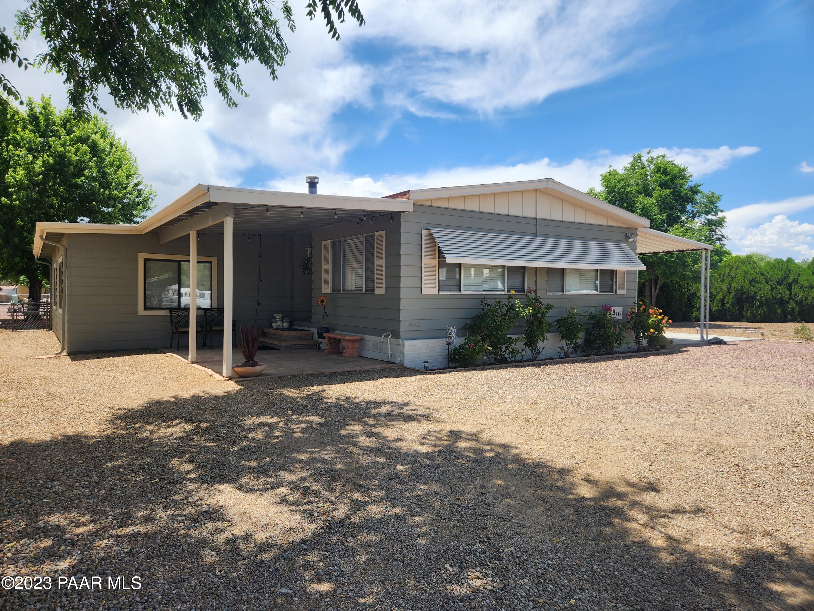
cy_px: 306
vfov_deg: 58.9
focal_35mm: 23
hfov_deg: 73.9
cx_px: 407
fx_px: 541
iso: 20
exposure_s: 1/1225
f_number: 1.8
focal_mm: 5.4
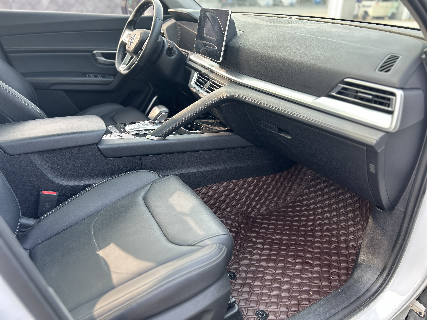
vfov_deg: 53.1
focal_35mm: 26
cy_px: 160
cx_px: 214
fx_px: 321
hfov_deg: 67.3
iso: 50
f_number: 1.5
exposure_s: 1/121
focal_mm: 5.7
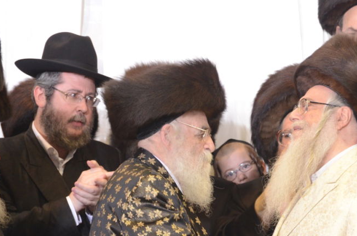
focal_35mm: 422
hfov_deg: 4.9
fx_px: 4177
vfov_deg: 3.2
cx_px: 254
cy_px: 160
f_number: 5
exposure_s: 1/100
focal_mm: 180
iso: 1250
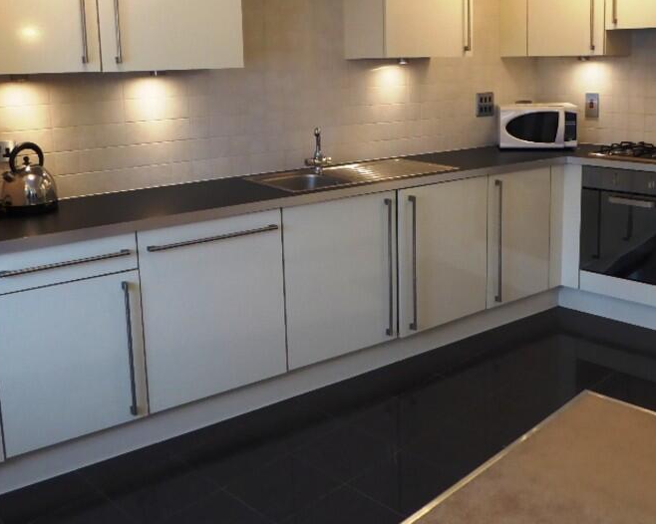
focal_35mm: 38
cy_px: 173
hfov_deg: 47.8
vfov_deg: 38.7
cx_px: 373
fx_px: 738
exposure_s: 1/60
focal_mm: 4.3
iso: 250
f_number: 3.3
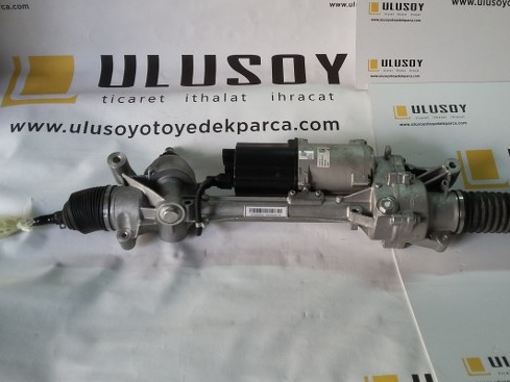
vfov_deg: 37.7
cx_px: 307
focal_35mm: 38
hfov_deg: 48.7
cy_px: 178
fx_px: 560
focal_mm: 3.3
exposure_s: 1/33
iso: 80
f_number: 2.2
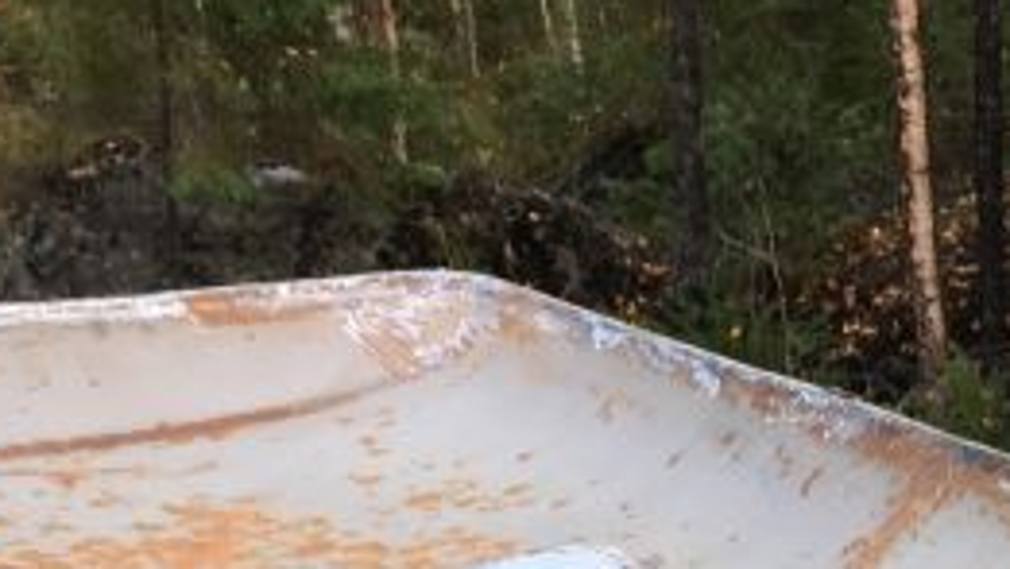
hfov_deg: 17.1
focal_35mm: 122
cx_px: 1029
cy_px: 1107
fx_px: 3268
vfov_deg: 9.4
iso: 32
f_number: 2.2
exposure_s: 1/50
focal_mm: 4.15
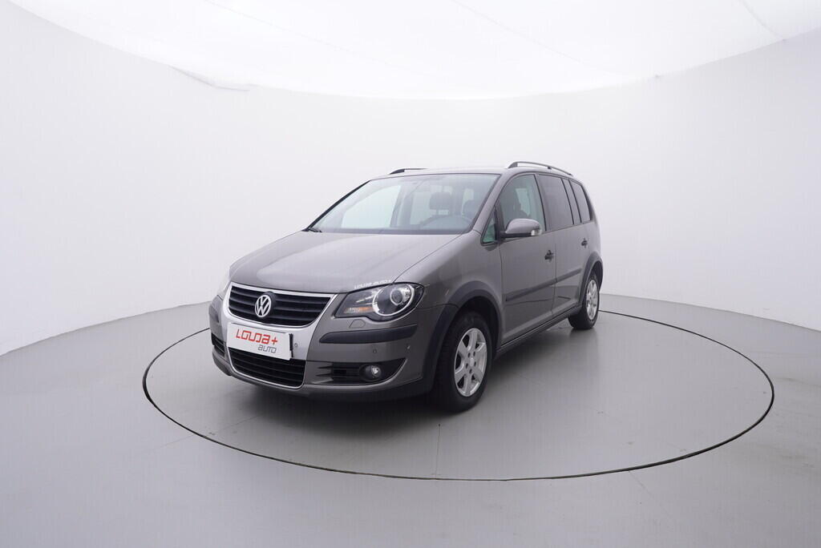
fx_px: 513
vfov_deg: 56.2
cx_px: 410
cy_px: 274
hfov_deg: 77.3
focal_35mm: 22
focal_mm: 15
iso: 200
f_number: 5
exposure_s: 1/80
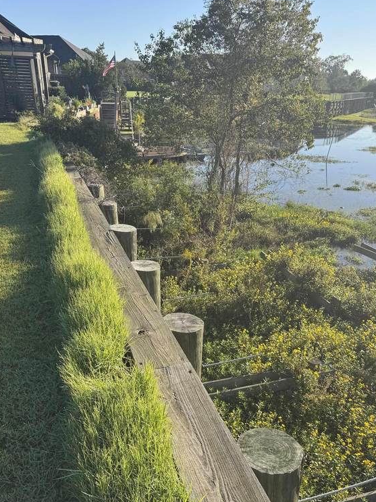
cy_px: 314
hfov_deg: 45.4
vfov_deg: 57.6
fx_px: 449
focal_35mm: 31
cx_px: 197
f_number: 1.78
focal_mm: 6.76
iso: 80
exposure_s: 1/1818
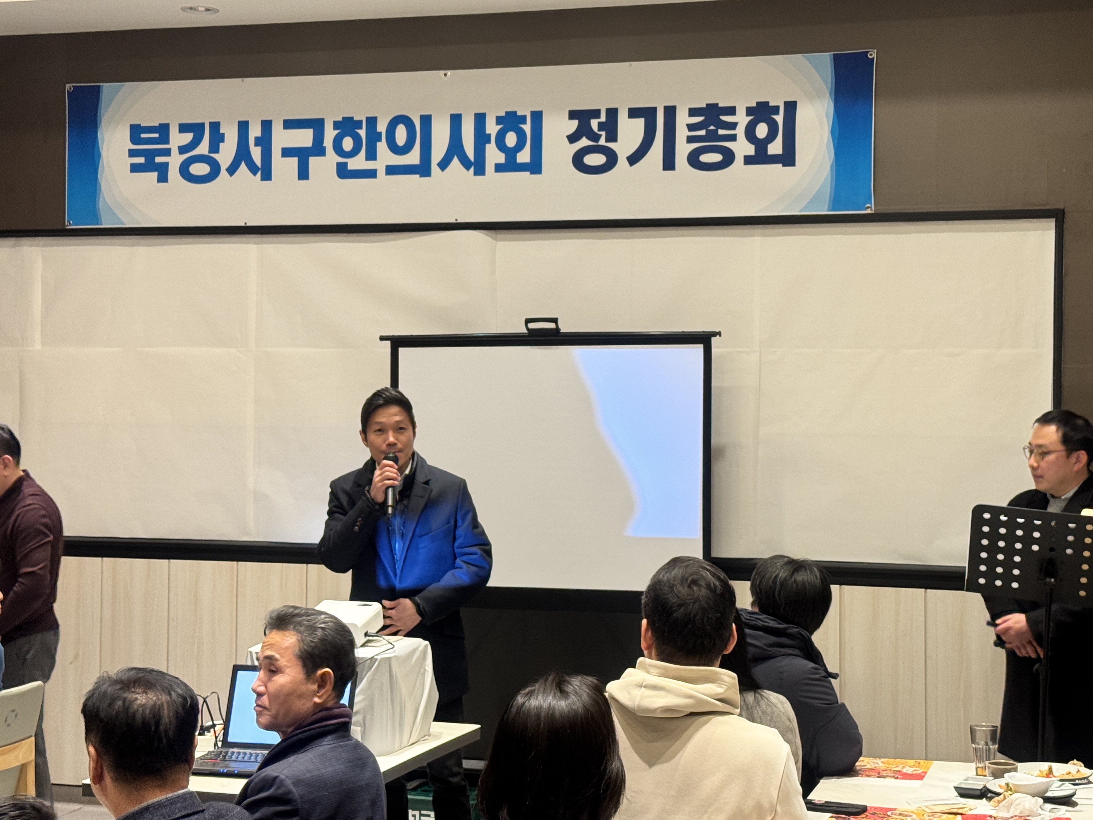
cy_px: 357
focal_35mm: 59
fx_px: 1863
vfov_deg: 24.8
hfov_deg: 32.7
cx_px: 598
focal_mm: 6.76
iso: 125
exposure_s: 1/60
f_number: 1.78
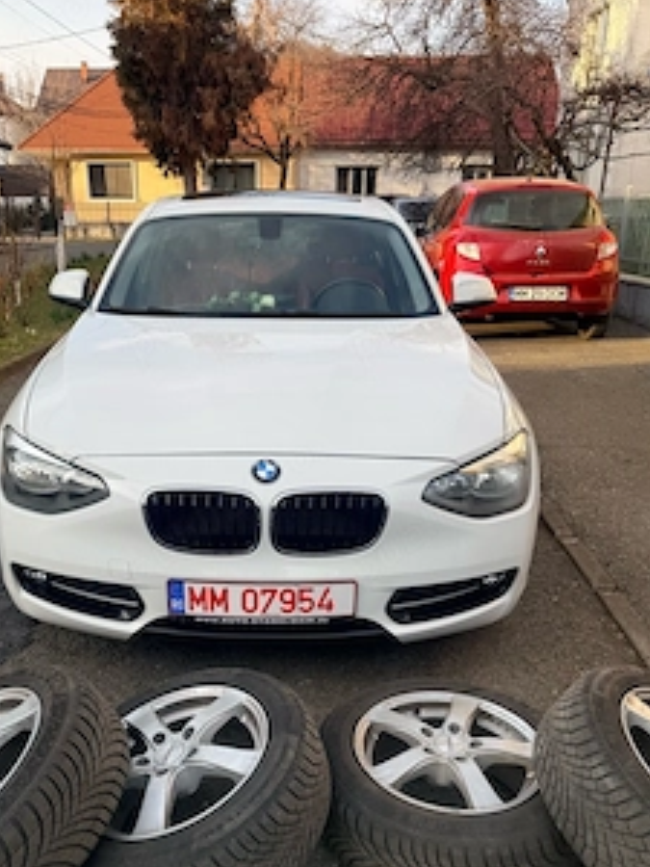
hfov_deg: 44.0
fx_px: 801
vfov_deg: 56.1
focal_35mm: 32
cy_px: 549
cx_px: 277
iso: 80
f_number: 1.78
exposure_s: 1/1122
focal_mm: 6.76
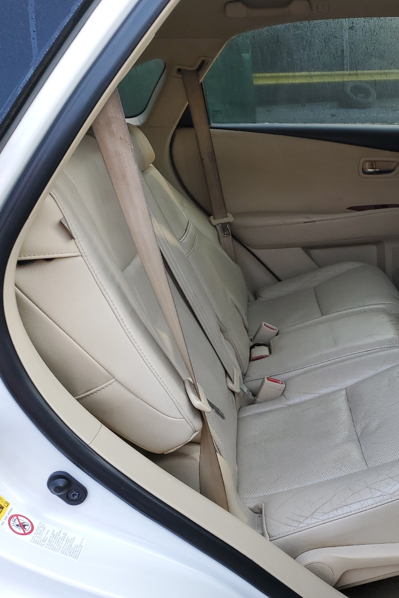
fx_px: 615
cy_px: 297
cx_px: 398
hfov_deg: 33.0
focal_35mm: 37
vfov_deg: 51.9
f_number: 1.5
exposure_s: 1/175
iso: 50
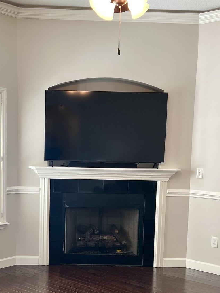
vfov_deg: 35.2
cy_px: 195
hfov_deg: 26.8
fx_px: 458
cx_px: 64
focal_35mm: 54
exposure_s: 1/60
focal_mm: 5.7
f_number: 1.5
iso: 64
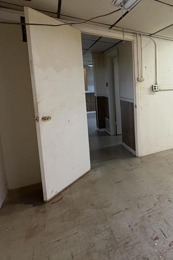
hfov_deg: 37.3
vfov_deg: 70.9
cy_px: 107
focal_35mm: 25
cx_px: 213
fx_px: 180
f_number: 2.2
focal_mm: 2.22
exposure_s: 1/120
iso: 250
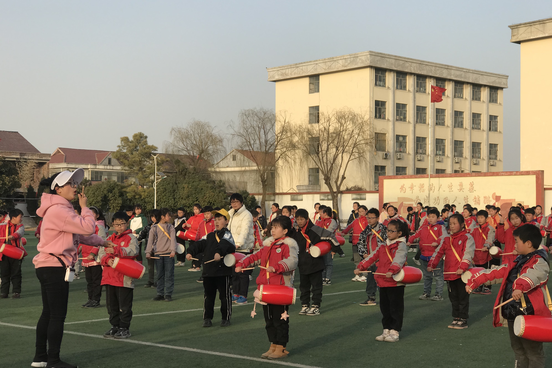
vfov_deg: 22.6
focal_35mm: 60
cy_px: 185
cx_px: 275
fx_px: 920
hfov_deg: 33.4
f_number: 2.8
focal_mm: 6.6
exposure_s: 1/269
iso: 20
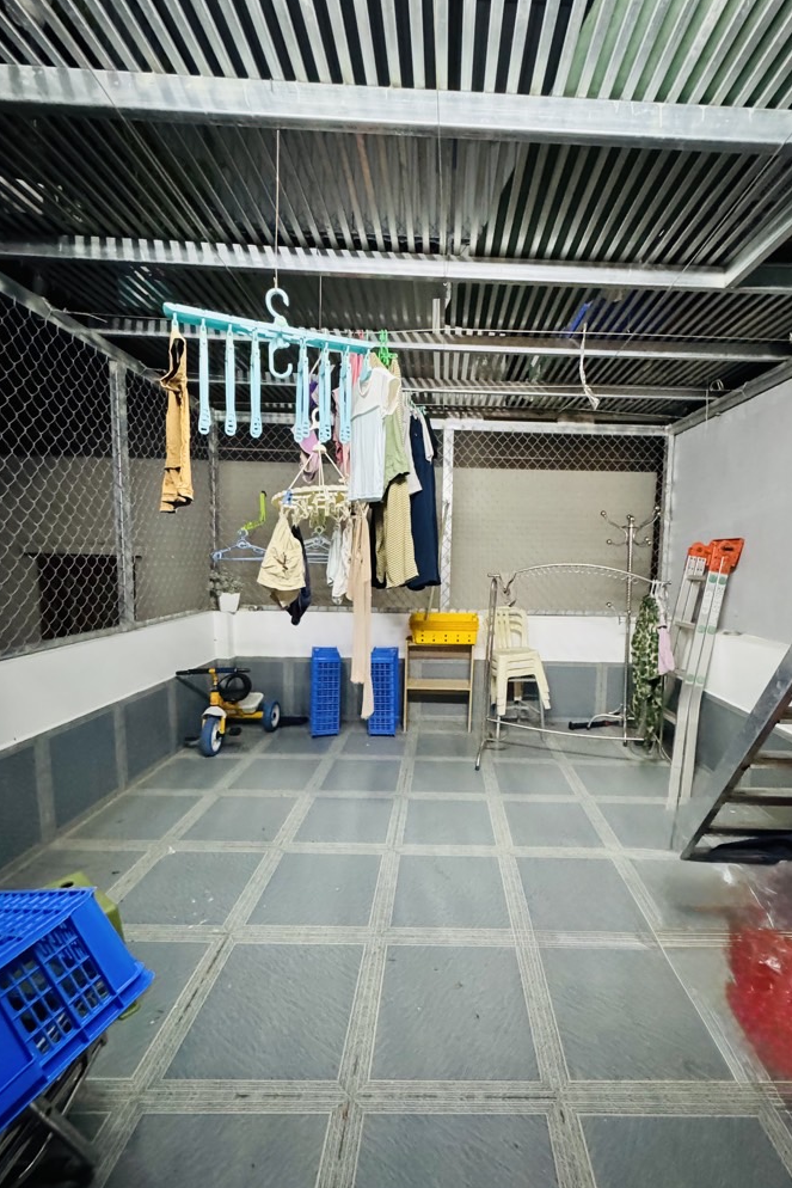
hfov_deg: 76.9
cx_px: 453
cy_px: 606
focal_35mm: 15
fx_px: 495
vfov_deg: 100.4
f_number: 2.2
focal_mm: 2.22
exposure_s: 1/50
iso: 1250
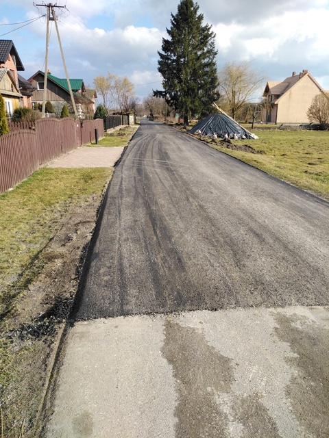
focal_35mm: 26
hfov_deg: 53.1
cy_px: 219
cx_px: 164
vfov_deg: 67.3
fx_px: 329
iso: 100
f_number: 1.8
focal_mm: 3.62
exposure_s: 1/794
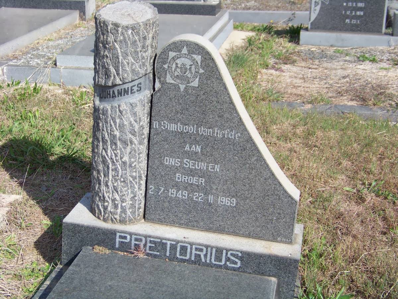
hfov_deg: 31.2
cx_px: 199
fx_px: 713
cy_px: 150
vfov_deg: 23.7
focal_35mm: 62
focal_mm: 10.5
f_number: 3.2
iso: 64
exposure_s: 1/500
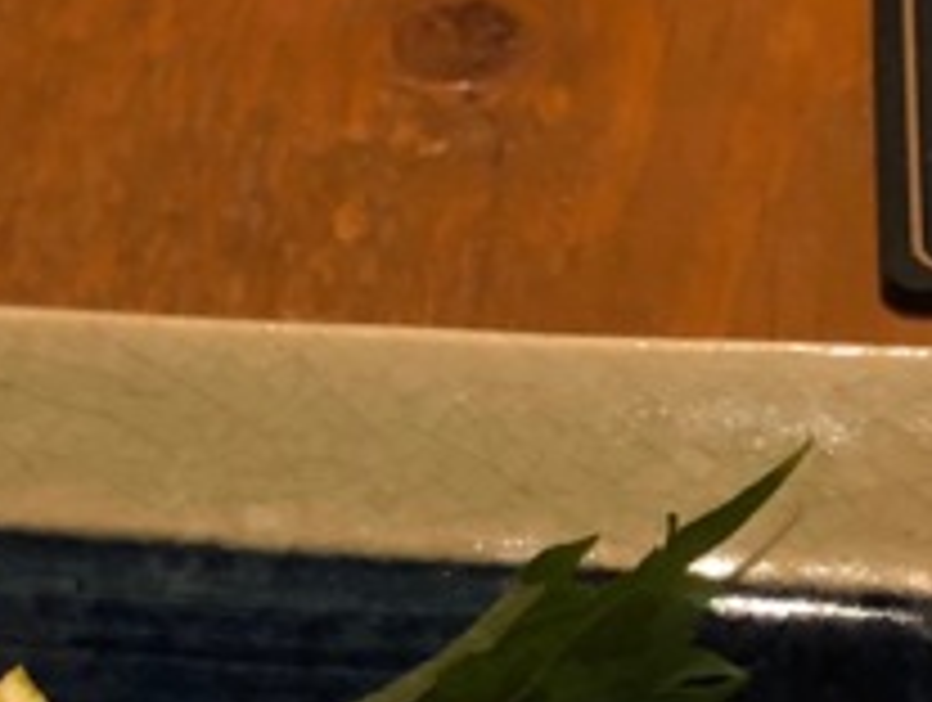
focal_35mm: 108
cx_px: -248
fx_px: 2913
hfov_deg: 17.2
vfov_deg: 13.0
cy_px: 1048
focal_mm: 3.99
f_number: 1.8
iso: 100
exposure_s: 1/7
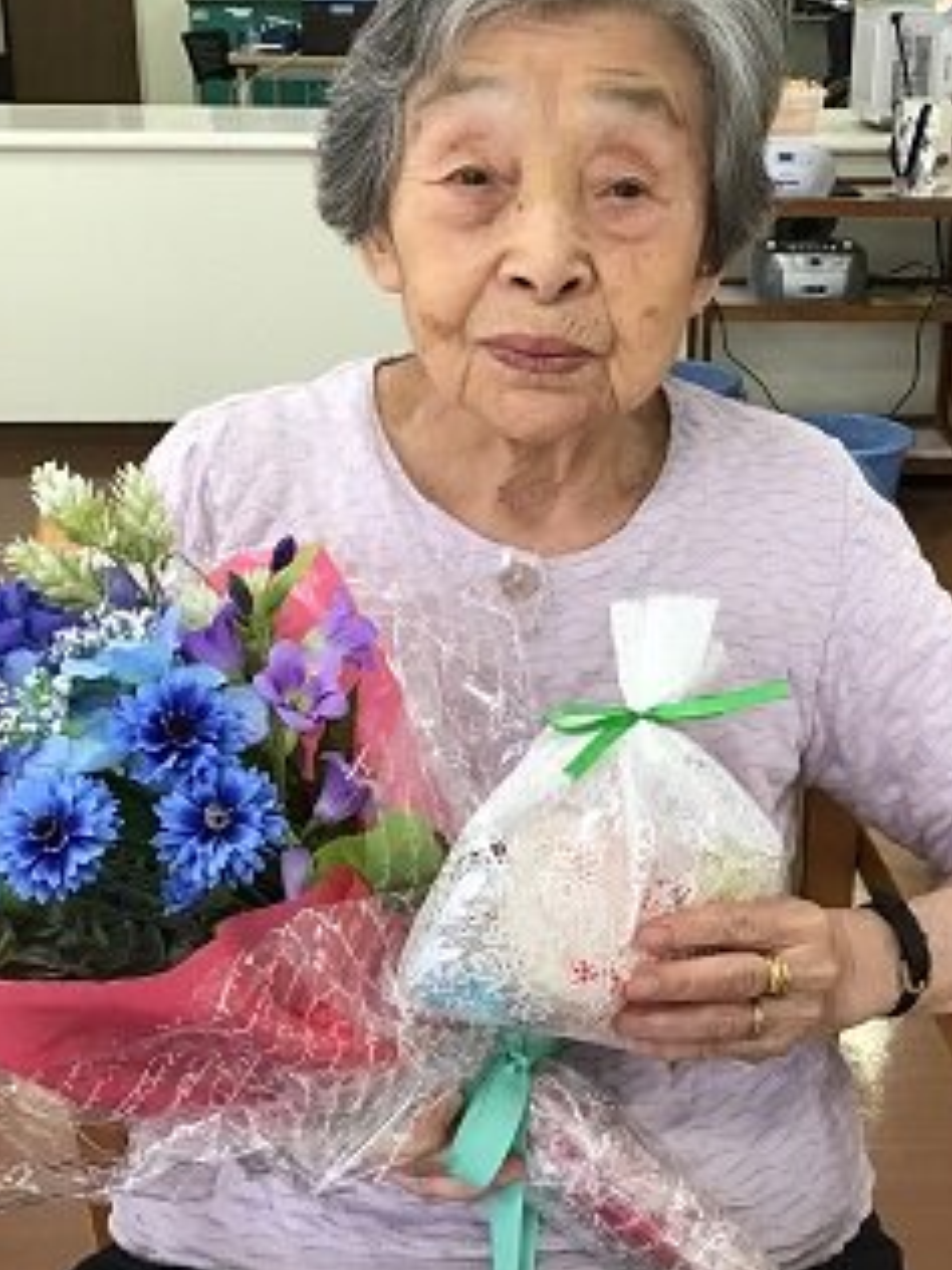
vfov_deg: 38.9
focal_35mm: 49
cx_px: 570
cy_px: 589
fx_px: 1797
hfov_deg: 29.6
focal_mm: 3.3
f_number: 2.4
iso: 32
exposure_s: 1/30
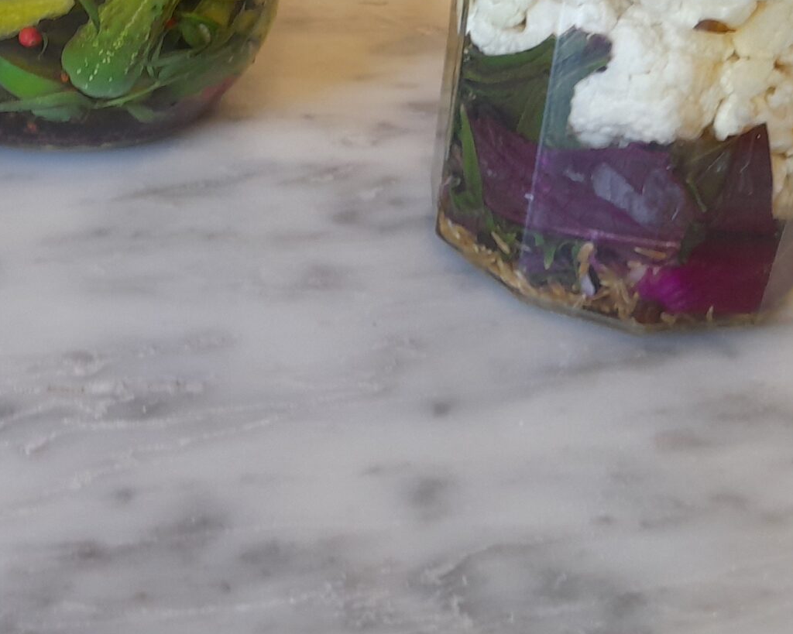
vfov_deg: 23.8
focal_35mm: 61
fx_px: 1432
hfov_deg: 29.3
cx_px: 36
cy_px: -9
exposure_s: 1/50
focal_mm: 4.6
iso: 125
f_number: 2
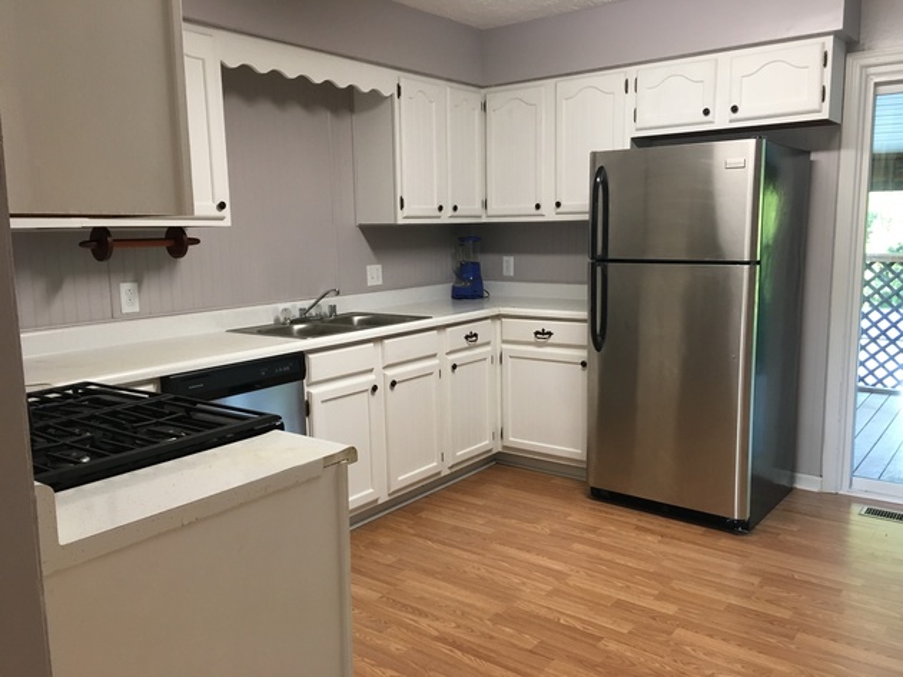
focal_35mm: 29
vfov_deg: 48.2
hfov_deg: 61.7
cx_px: 452
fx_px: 756
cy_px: 338
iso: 100
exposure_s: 1/30
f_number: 2.2
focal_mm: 4.15
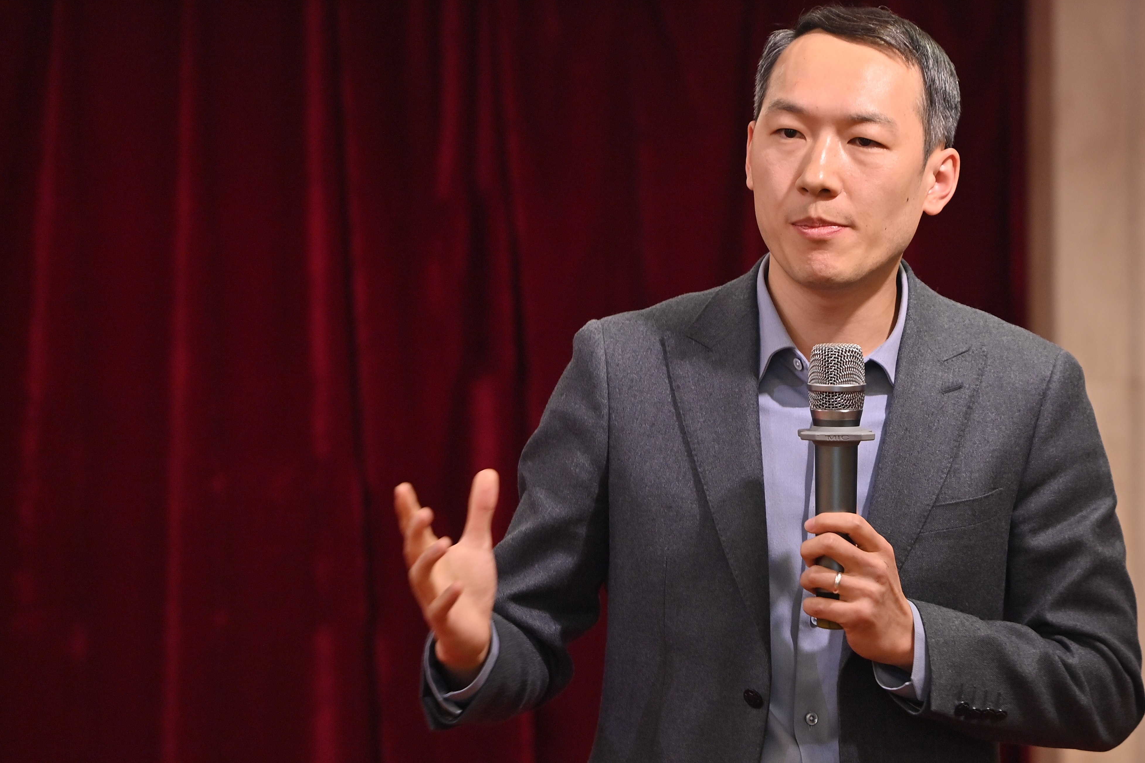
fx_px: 7028
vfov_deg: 6.2
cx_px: 811
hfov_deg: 9.3
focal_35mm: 221
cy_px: 383
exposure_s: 1/125
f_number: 3.2
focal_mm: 155
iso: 500
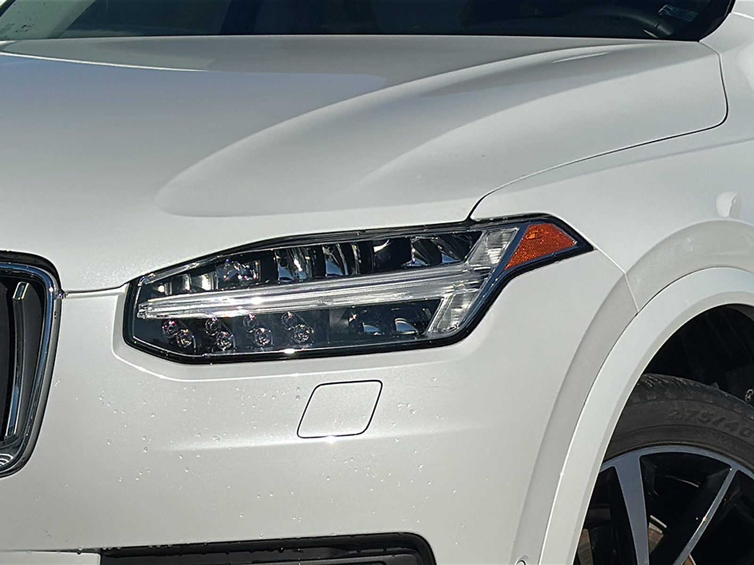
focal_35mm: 100
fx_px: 2178
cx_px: 377
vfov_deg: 14.8
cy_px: 282
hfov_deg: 19.6
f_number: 1.78
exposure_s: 1/12346
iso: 50
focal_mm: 6.86
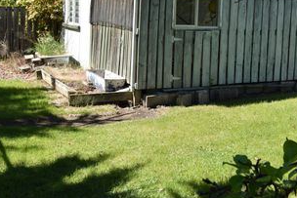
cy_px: 48
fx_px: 421
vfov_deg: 26.2
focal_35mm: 51
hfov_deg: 38.0
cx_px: 220
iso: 200
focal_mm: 22
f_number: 9
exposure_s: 1/320
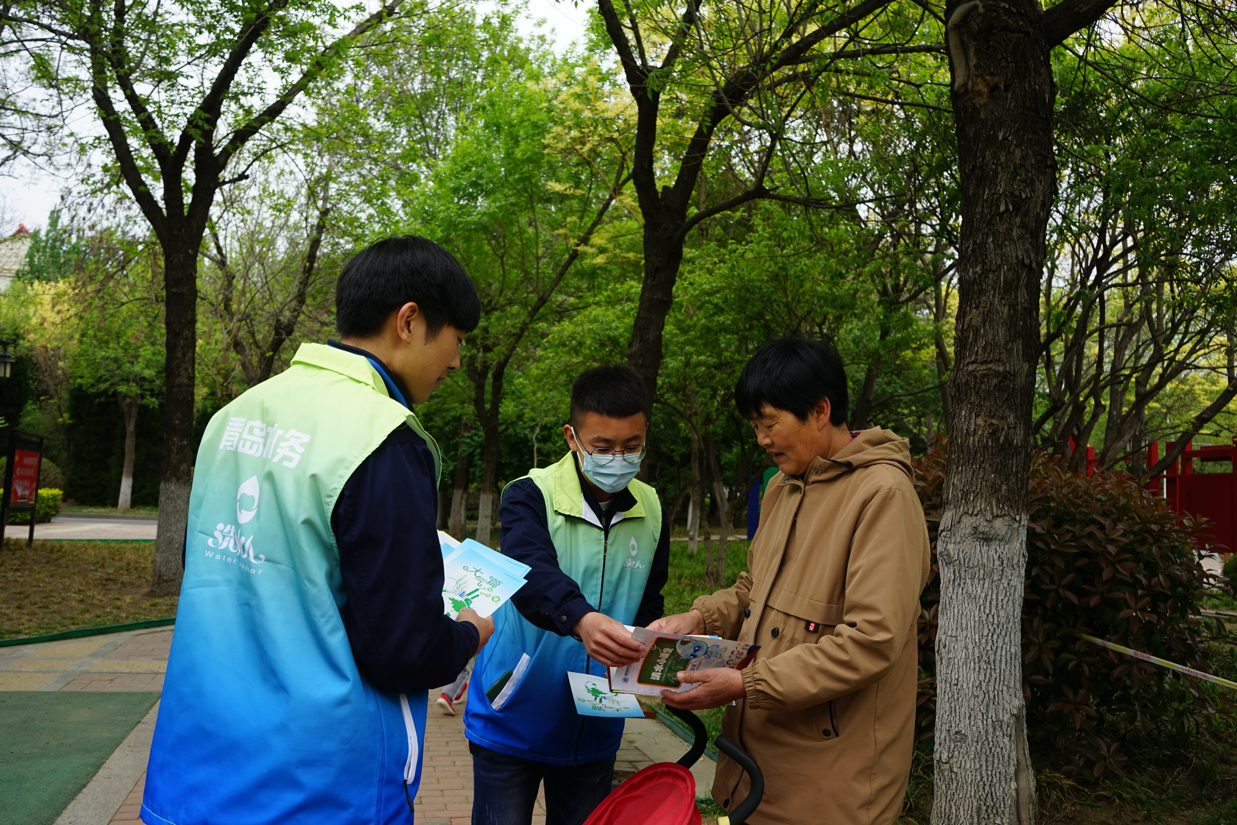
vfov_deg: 43.6
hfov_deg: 61.9
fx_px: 1031
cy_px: 412
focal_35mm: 30
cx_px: 618
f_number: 7.1
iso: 100
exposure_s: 1/80
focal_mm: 30
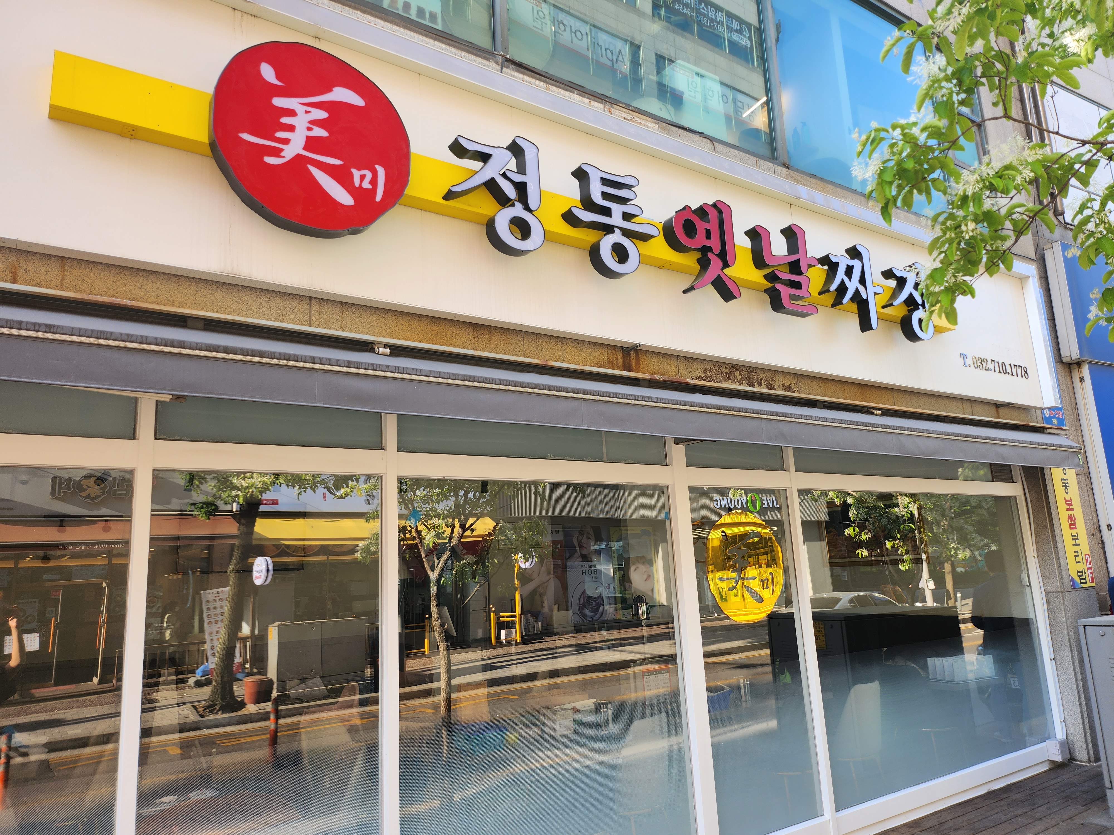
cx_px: 557
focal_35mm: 24
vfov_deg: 56.8
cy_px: 418
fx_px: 772
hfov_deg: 71.6
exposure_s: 1/200
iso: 50
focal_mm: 5
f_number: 1.8
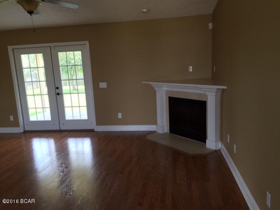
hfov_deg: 61.7
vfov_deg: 48.2
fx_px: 235
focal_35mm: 29
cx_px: 140
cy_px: 105
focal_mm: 4.15
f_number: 2.2
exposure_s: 1/40
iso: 32
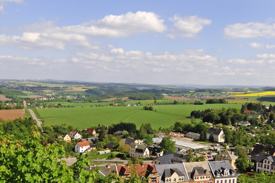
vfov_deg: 35.6
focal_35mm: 37
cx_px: 138
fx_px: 282
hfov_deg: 51.9
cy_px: 117
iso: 200
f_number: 13
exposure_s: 1/250
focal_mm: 12
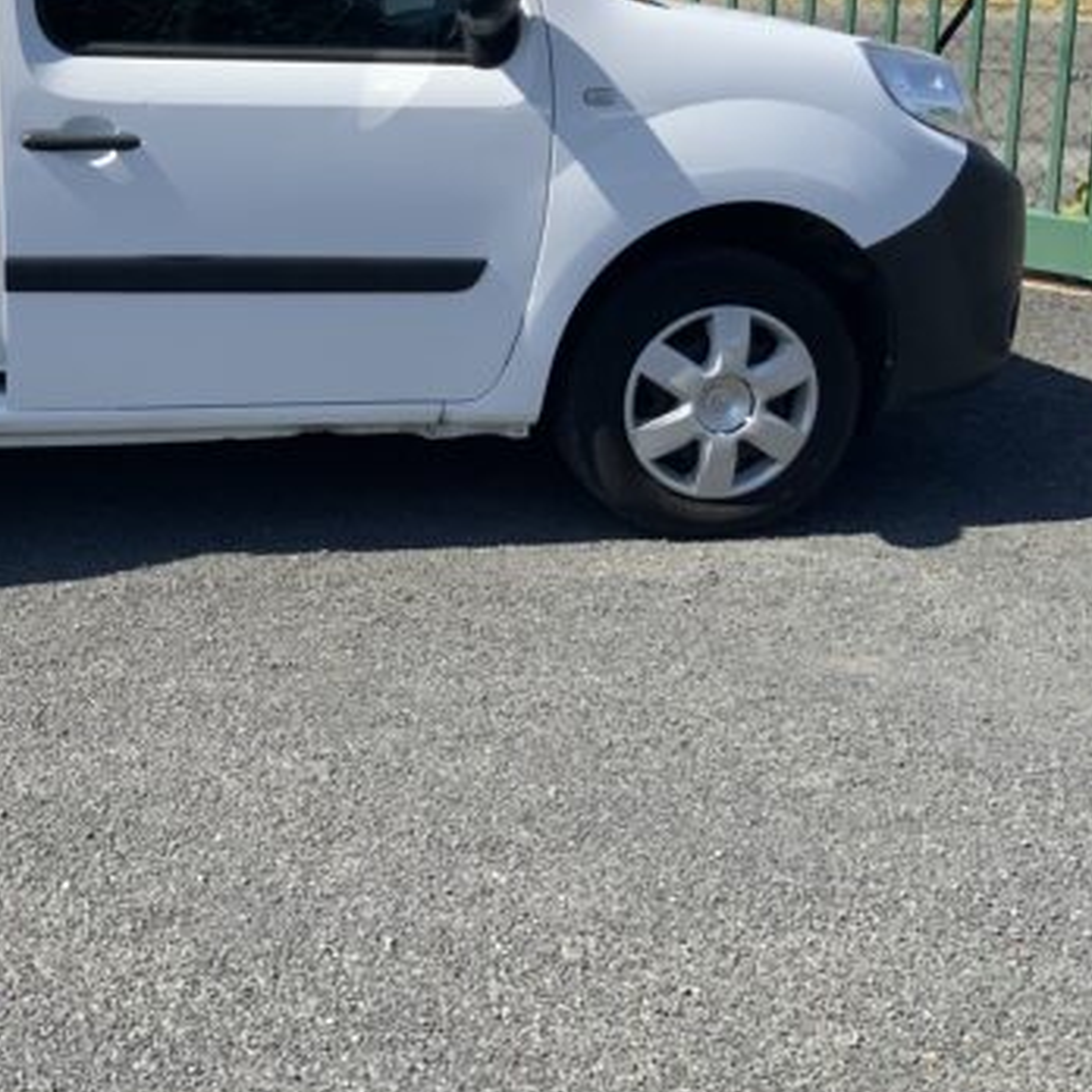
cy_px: 223
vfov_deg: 28.5
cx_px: 22
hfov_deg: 27.5
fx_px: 2106
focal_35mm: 59
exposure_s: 1/2058
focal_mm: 3
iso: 16
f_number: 1.8
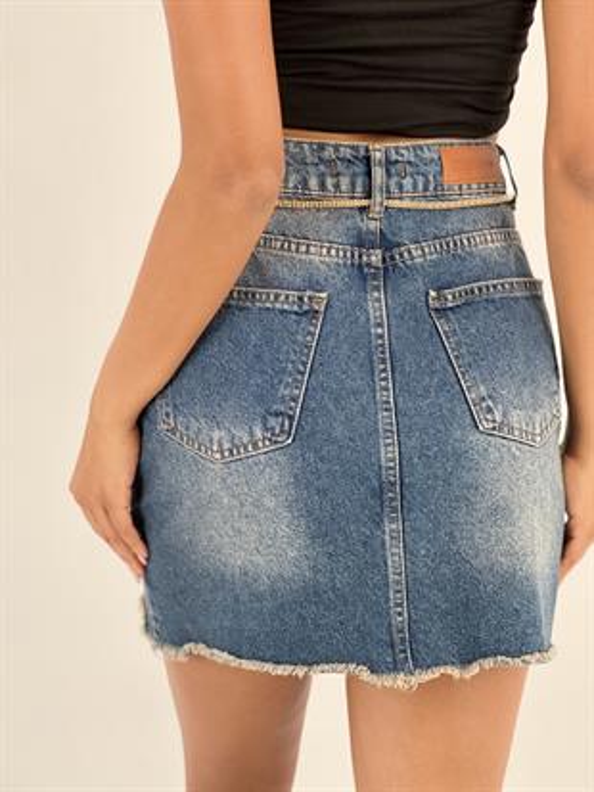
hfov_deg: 19.1
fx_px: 1761
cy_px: 396
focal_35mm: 77
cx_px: 297
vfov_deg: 25.3
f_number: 2.8
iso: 200
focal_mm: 9
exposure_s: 1/100
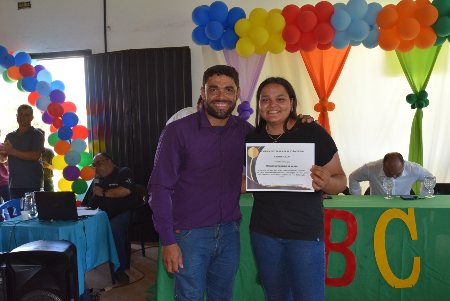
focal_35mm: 36
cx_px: 225
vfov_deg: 36.9
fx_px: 450
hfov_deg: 53.1
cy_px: 150
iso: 800
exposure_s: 1/125
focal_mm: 24
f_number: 5.6
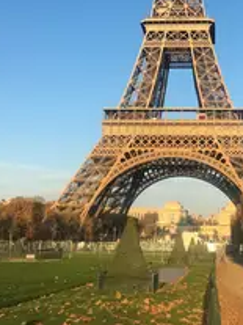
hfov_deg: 25.9
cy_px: 13
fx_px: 525
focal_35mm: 56
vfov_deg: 32.1
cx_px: 168
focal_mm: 4.15
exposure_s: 1/962
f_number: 2.2
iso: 25
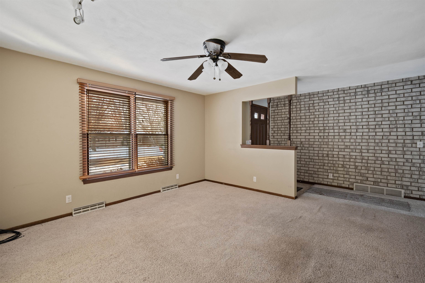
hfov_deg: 96.8
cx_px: 212
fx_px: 189
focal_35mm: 16
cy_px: 142
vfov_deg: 73.7
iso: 500
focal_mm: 16
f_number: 7.1
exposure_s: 1/10
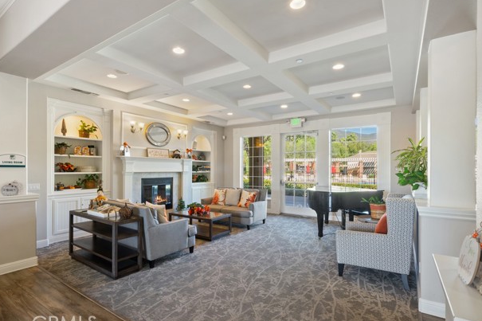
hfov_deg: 90.0
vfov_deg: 67.3
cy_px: 164
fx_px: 241
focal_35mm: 18
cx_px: 230
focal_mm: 17
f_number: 22
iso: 40
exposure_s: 15
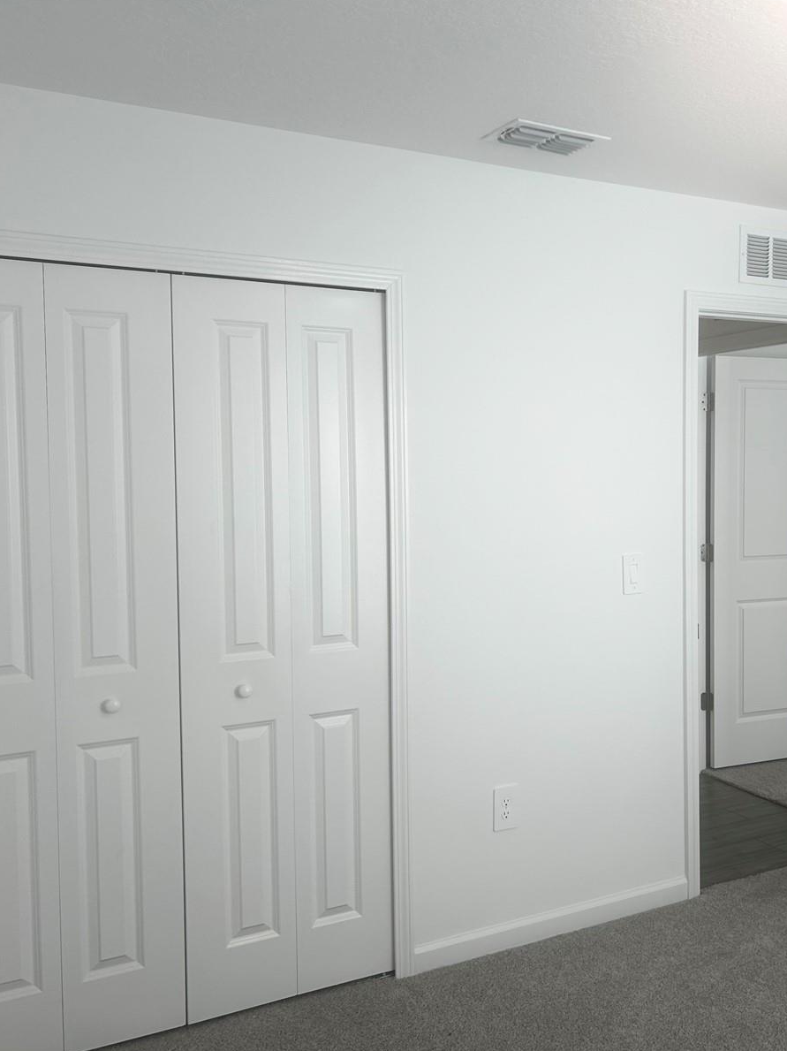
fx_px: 1062
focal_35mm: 35
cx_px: 556
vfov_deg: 52.6
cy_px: 524
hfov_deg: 39.9
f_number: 1.5
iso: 40
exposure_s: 1/120
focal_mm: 5.7
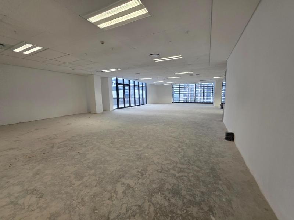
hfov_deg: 106.2
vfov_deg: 89.9
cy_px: 110
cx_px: 147
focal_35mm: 13
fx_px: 110
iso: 125
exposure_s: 1/100
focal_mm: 2.2
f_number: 1.9
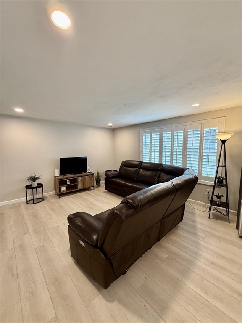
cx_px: 121
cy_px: 162
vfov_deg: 102.1
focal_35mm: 14
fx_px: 130
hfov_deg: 85.7
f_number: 2.2
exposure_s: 1/120
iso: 250
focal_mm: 2.22
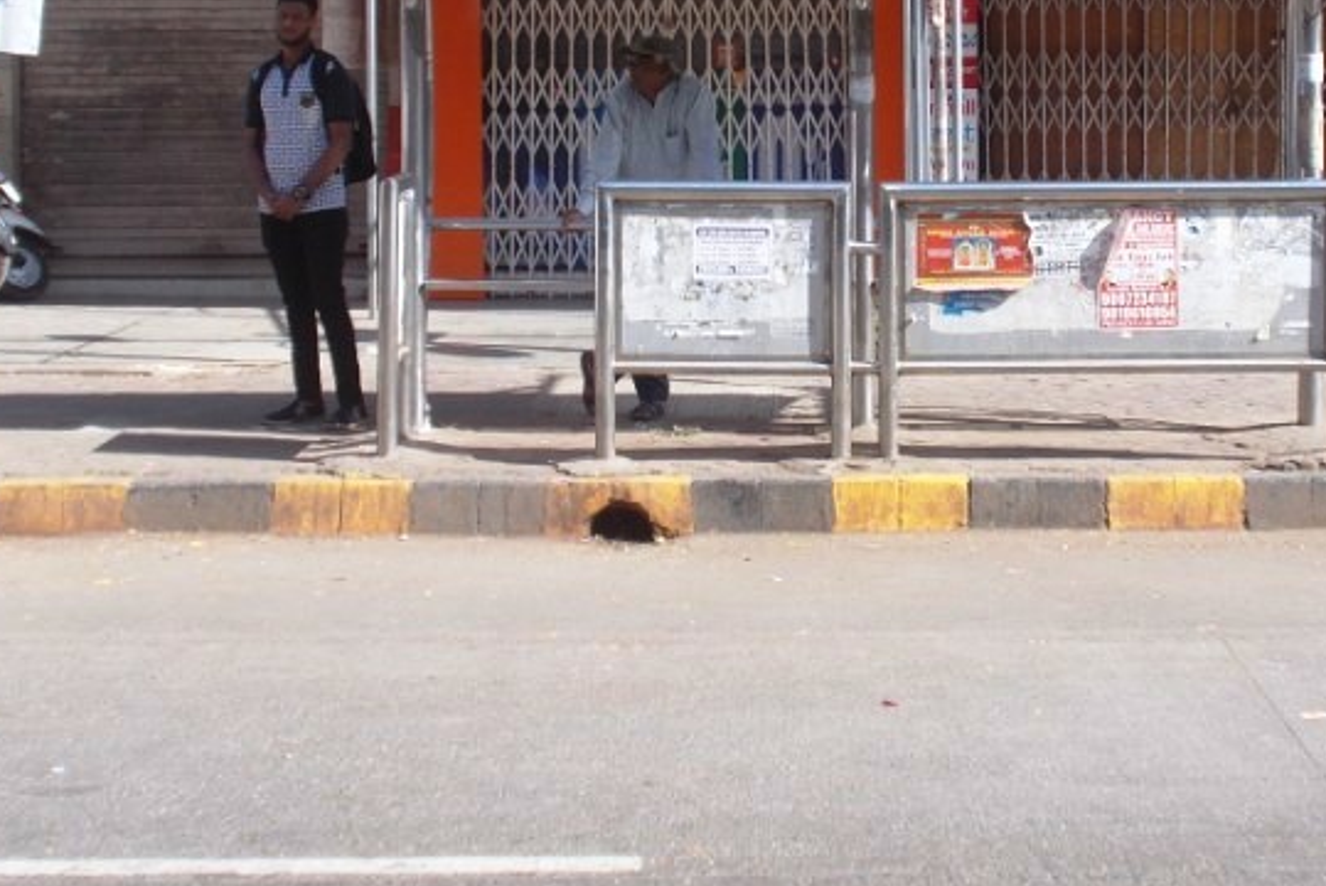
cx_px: 832
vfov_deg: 17.6
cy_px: 148
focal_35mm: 77
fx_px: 2838
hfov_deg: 26.2
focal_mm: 6.9
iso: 80
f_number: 3.9
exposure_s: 1/320
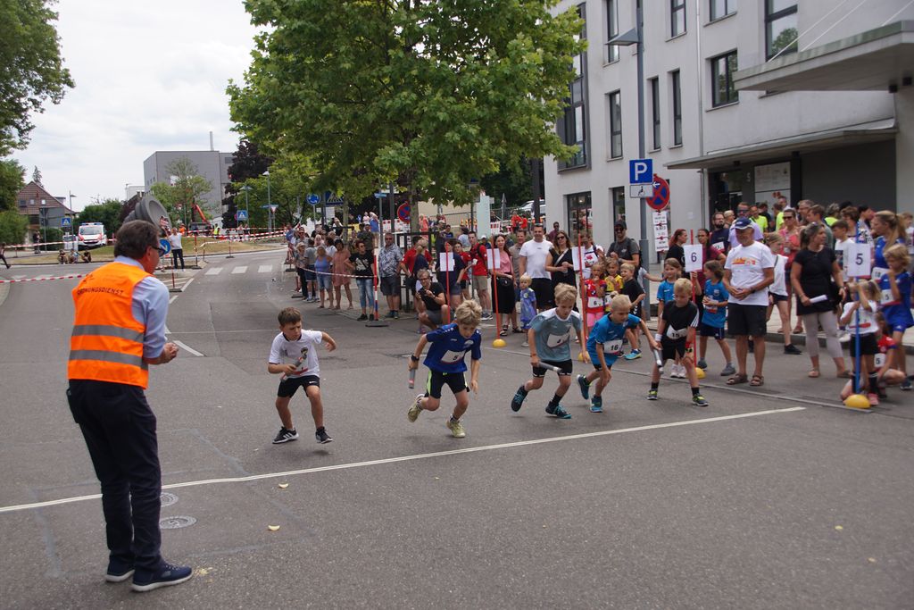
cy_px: 305
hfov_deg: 49.5
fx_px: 990
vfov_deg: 34.2
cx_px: 457
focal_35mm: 39
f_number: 5.6
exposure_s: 1/320
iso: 100
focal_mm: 26
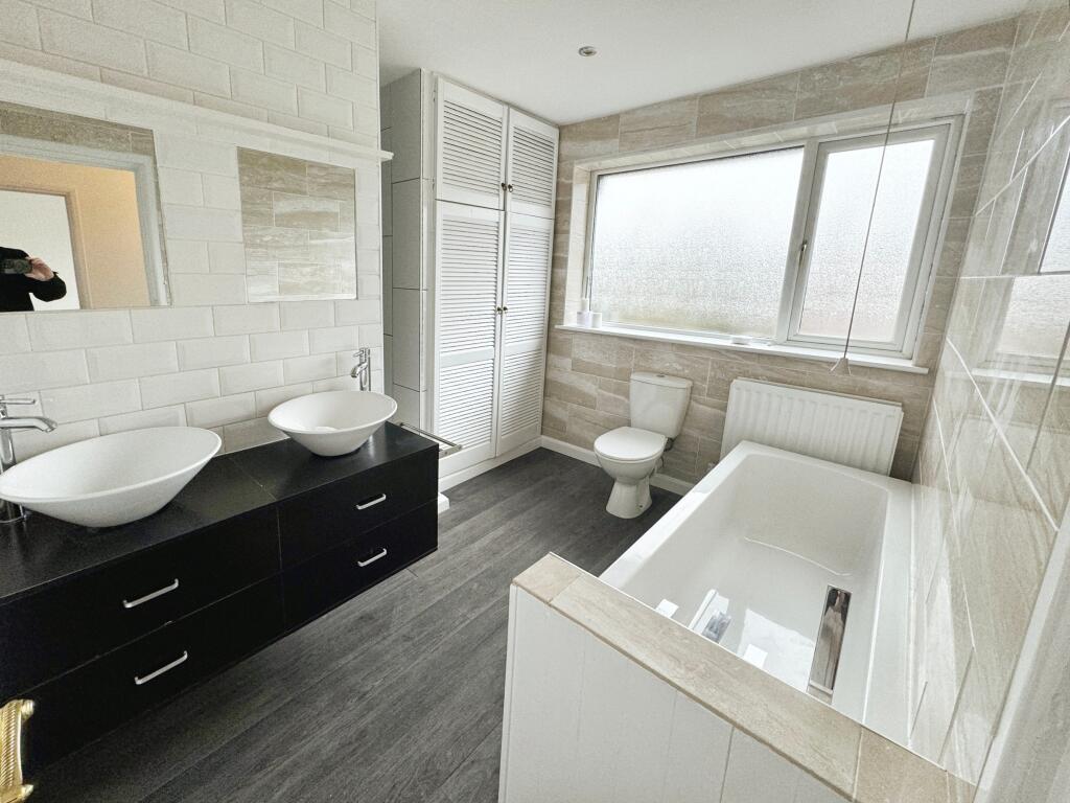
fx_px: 433
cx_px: 535
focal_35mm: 14
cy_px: 402
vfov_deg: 85.7
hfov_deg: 102.1
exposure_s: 1/99
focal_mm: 2.22
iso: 100
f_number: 2.2
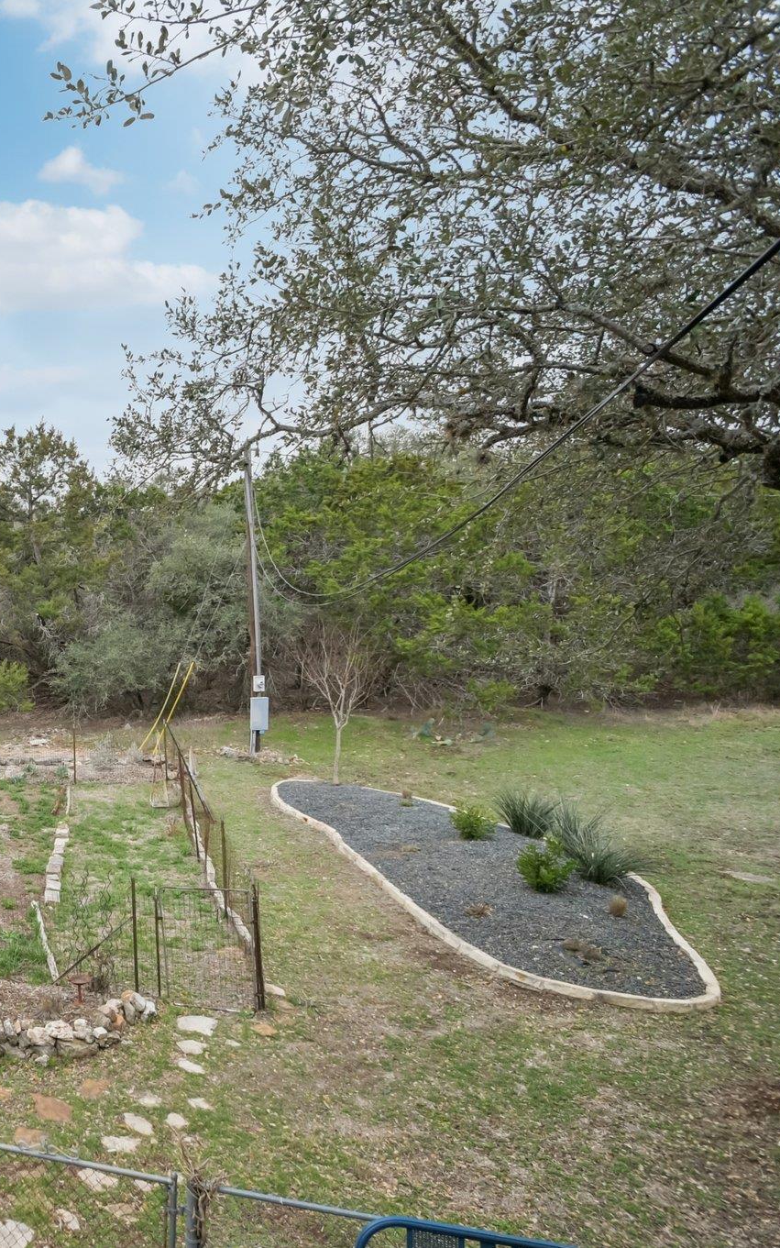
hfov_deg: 39.3
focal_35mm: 23
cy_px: 624
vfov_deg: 77.1
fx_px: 782
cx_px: -146
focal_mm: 10
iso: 400
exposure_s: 1/320
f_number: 8
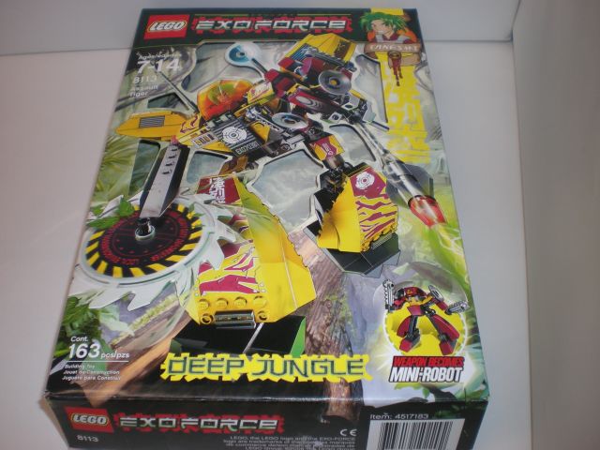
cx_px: 300
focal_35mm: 38
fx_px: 659
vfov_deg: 37.7
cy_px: 225
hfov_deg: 49.0
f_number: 3.1
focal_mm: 6.3
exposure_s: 1/42.5
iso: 64
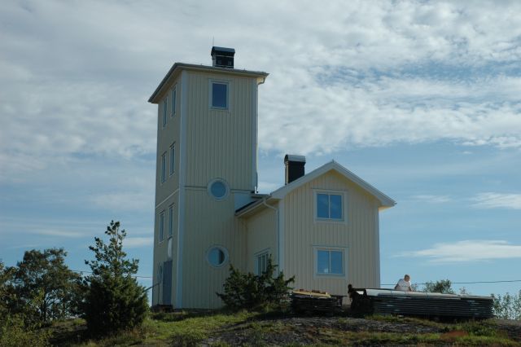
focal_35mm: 66
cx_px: 260
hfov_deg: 30.5
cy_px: 174
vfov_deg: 20.6
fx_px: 955
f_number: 13
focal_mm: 44
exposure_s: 1/640
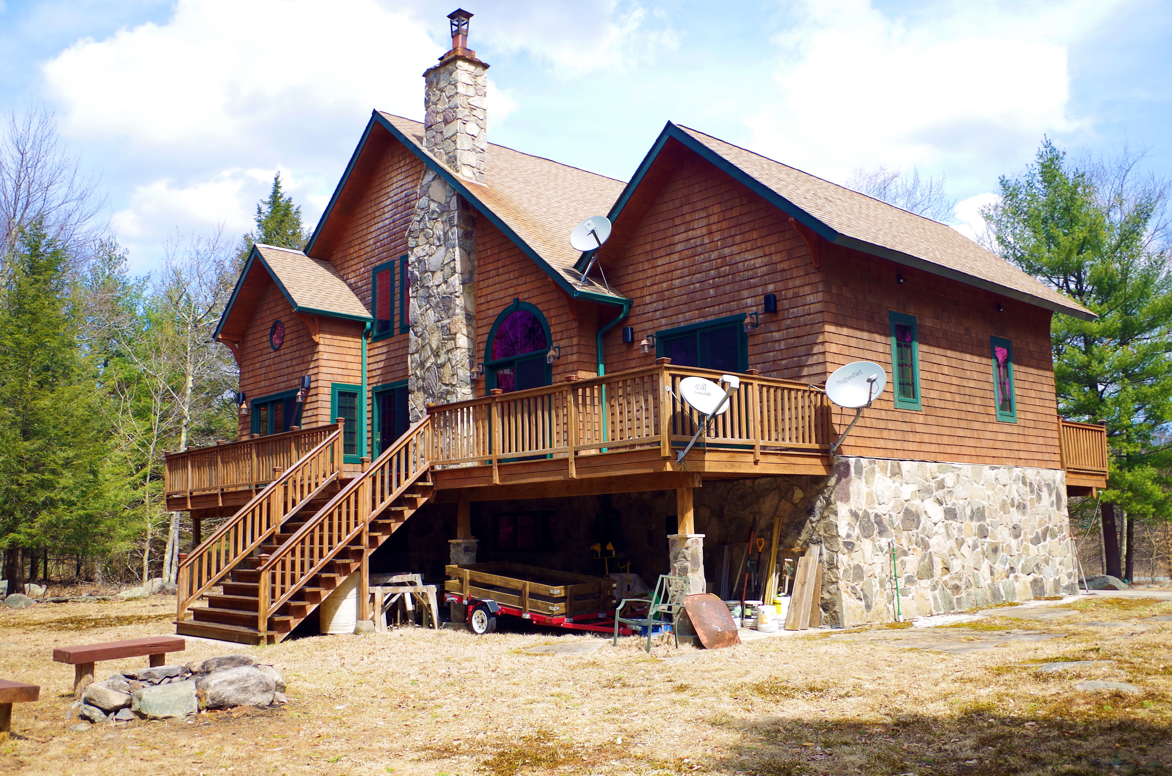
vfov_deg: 42.2
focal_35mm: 31
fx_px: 1007
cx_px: 586
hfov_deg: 60.4
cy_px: 388
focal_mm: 21
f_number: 4
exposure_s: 1/125
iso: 100
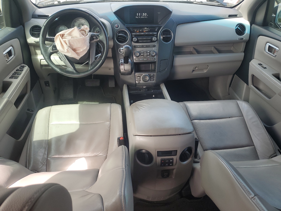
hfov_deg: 67.3
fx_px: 211
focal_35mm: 26
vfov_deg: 53.1
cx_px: 140
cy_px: 106
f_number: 1.5
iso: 50
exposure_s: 1/192
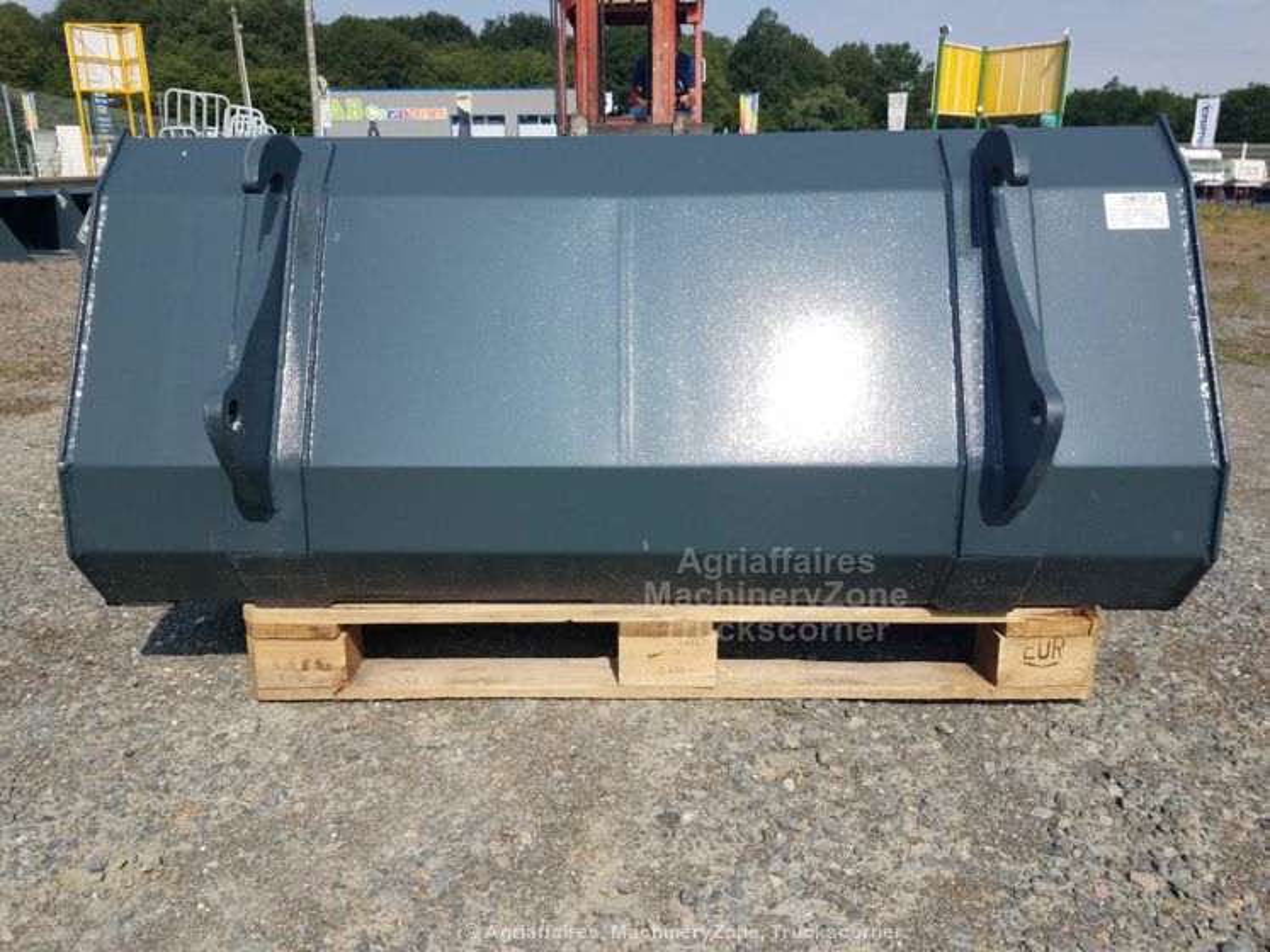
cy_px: 476
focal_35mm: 26
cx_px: 635
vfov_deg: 53.1
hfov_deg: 67.3
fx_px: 954
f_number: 1.7
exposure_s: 1/2384
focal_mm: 4.2
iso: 40
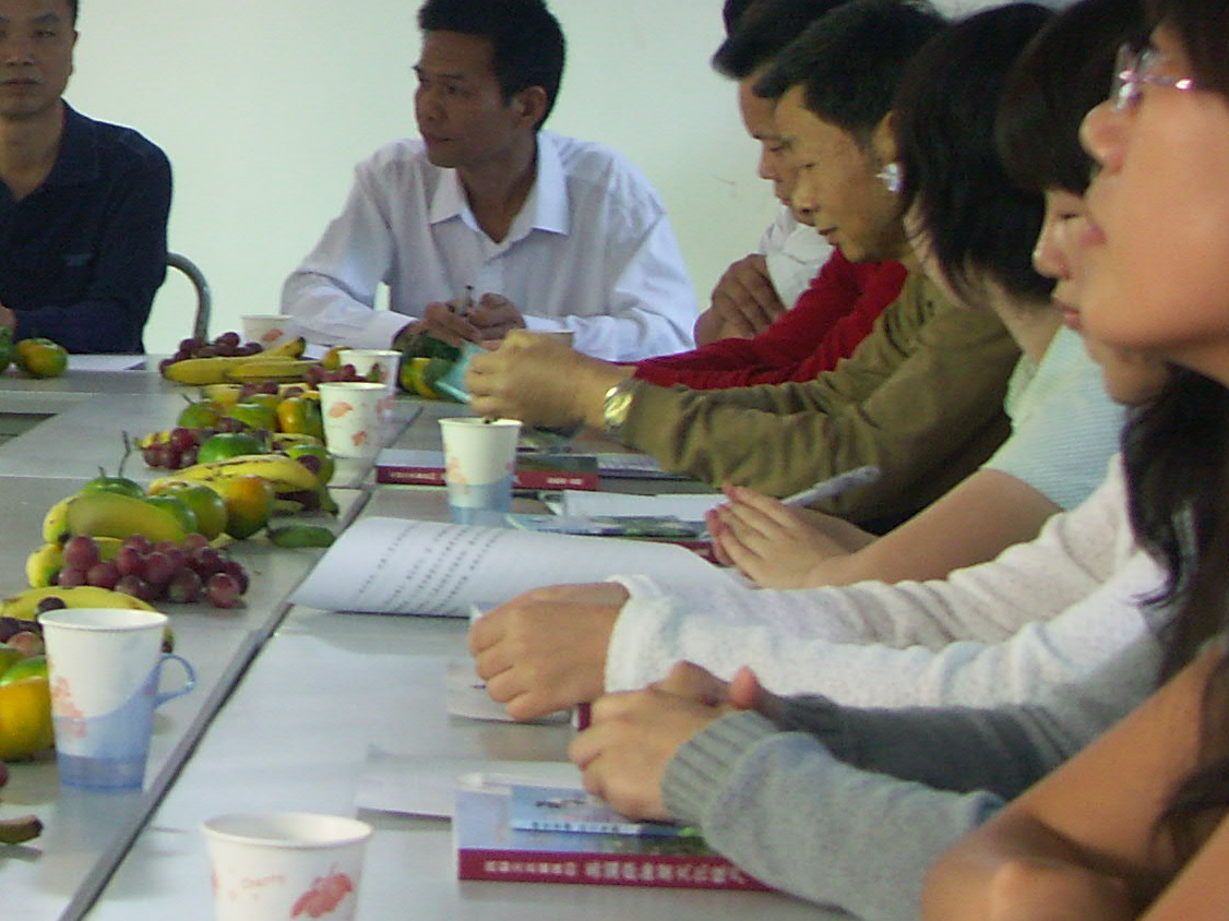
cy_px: 23
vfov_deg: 12.6
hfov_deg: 16.1
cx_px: -348
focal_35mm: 116
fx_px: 4118
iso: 100
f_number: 2.8
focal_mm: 10.2
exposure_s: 1/8
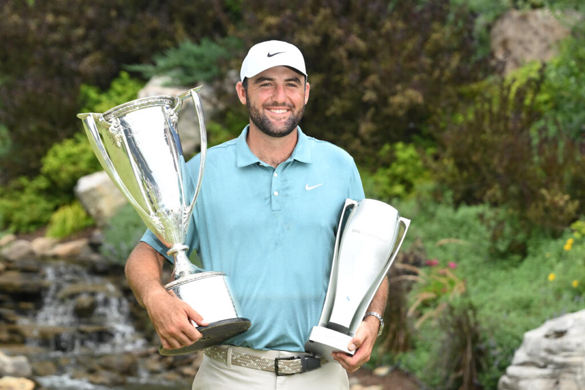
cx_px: 292
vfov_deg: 8.3
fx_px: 2680
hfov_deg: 12.5
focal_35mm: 165
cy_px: 195
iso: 2000
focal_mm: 110
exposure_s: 1/500
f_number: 4.5
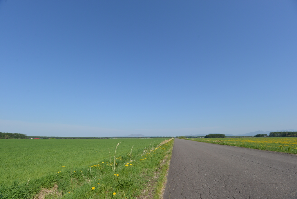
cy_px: 100
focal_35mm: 17
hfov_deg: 93.2
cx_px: 148
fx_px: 140
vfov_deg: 70.5
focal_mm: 17
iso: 100
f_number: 8
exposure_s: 1/250
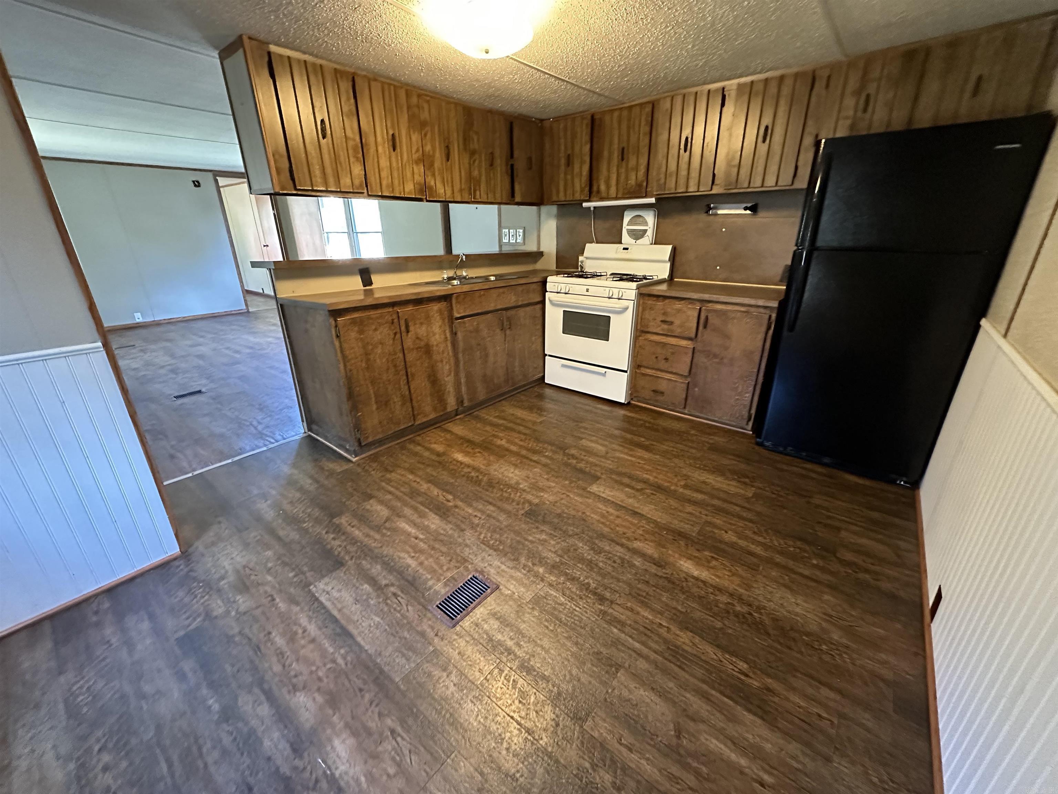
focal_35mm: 14
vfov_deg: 85.7
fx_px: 428
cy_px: 397
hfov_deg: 102.1
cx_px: 529
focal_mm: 2.22
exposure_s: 1/60
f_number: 2.2
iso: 1000
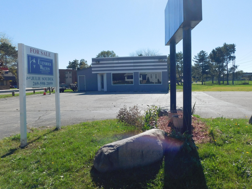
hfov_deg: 65.0
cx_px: 145
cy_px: 91
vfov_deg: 51.3
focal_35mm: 27
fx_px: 197
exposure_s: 1/400
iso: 125
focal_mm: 4
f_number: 6
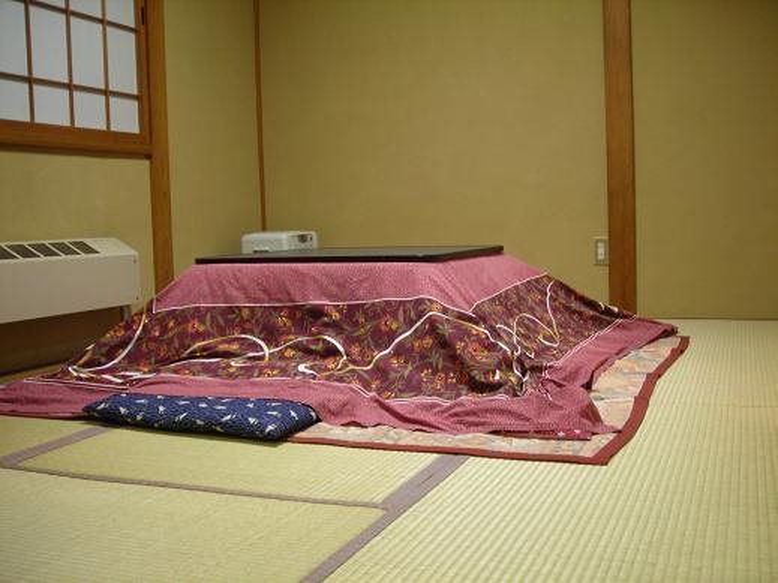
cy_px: 292
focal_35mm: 38
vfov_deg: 37.7
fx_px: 854
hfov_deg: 49.0
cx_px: 389
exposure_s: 1/4
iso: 200
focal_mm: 6.3
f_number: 3.2
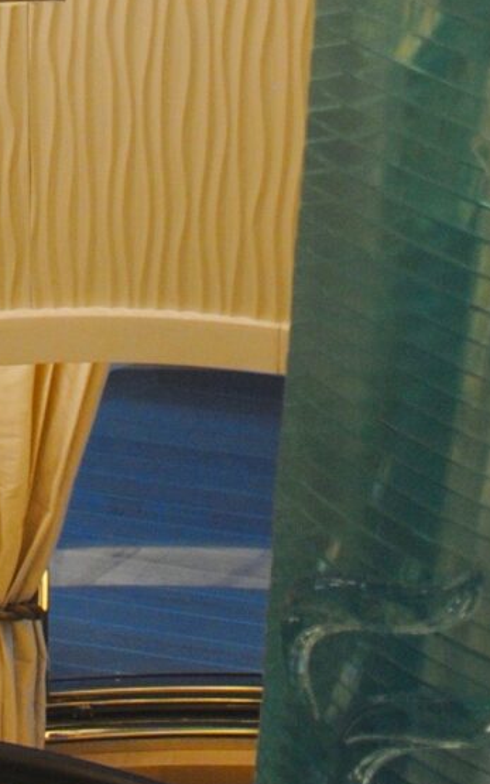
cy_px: -189
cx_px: -55
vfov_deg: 15.7
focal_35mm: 127
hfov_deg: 10.2
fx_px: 2713
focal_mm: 18
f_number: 3.5
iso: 250
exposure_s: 1/30
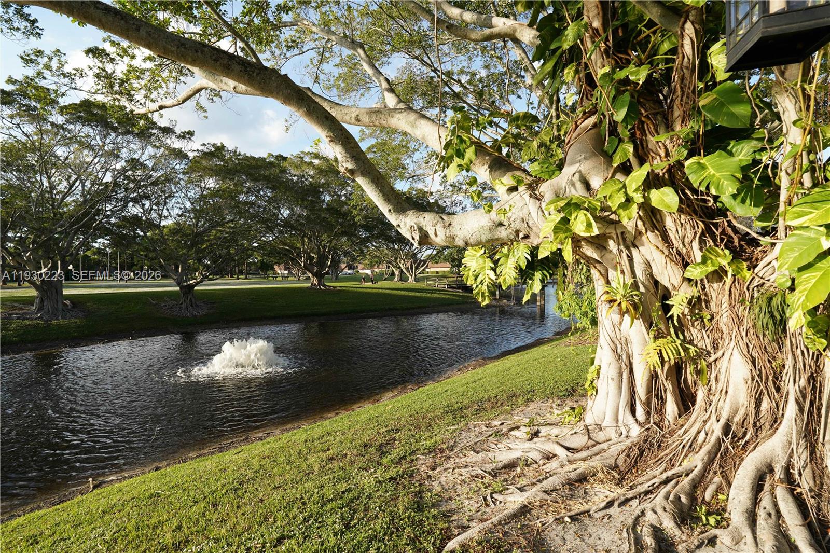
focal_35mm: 16
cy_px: 276
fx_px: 369
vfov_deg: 73.7
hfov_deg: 96.7
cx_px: 415
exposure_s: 1/60
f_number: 9
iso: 100
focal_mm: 16
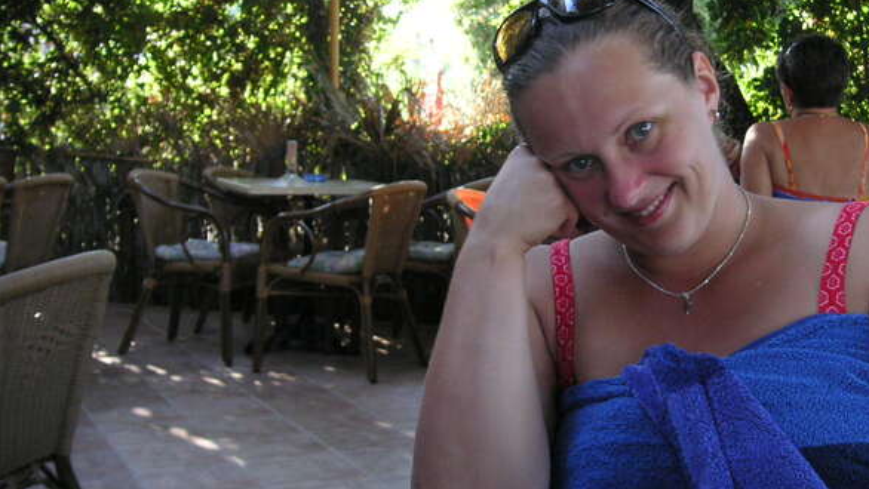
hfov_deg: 37.4
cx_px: 592
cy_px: 178
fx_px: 1268
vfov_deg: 21.8
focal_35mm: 55
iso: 64
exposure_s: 1/45
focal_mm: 6.1
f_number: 2.8
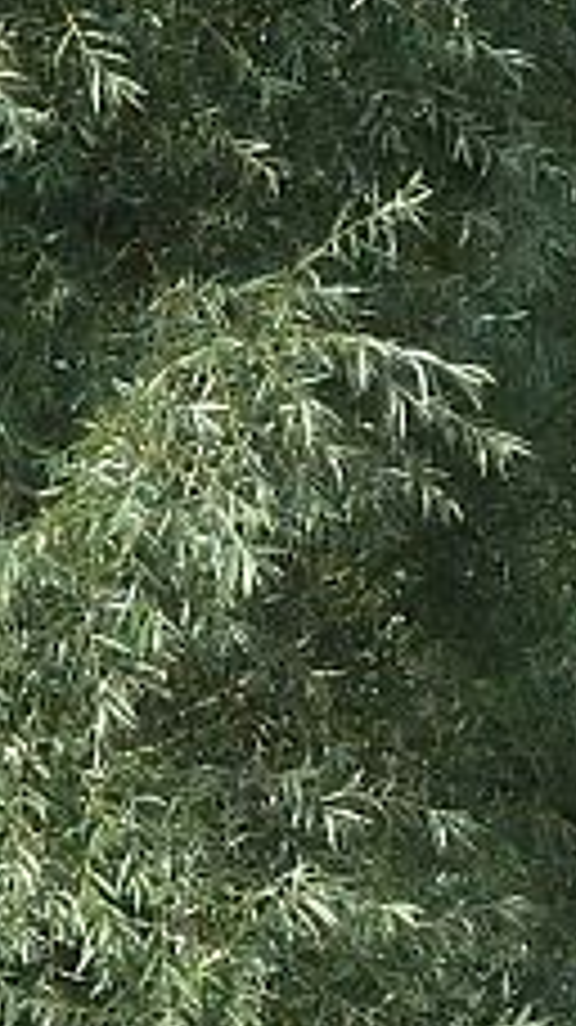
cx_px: 495
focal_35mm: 381
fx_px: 10360
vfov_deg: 5.6
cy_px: 1323
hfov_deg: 3.2
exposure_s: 1/200
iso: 80
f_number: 4.2
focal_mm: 12.8
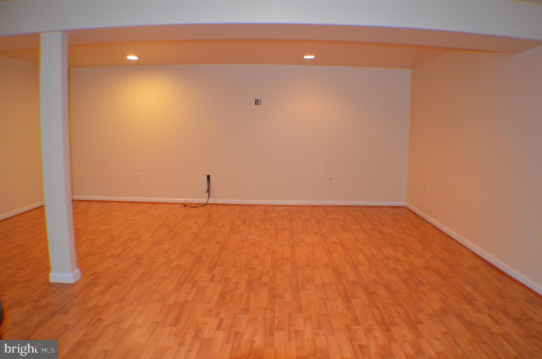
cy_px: 180
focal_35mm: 33
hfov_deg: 57.3
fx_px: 496
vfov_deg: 39.8
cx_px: 271
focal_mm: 22
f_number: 3.5
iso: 1000
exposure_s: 1/60
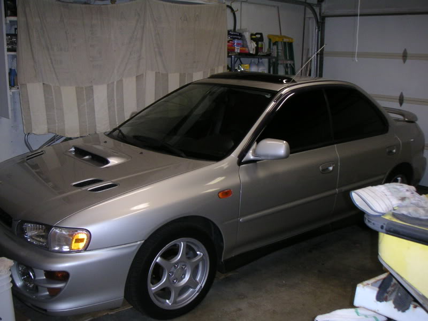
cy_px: 160
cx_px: 214
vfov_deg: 38.7
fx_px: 457
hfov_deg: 50.1
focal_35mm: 37
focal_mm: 5.7
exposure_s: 1/45
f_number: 2.8
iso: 160
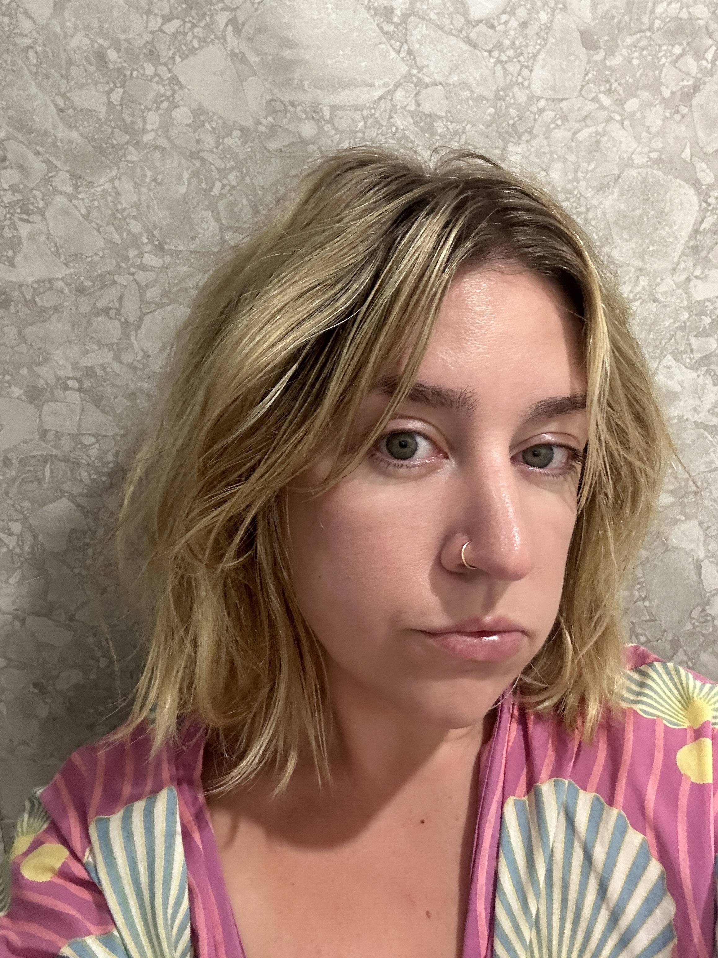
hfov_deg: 46.8
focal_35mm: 30
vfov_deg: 60.0
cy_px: 479
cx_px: 359
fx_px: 830
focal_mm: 2.69
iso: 250
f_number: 1.9
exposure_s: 1/40
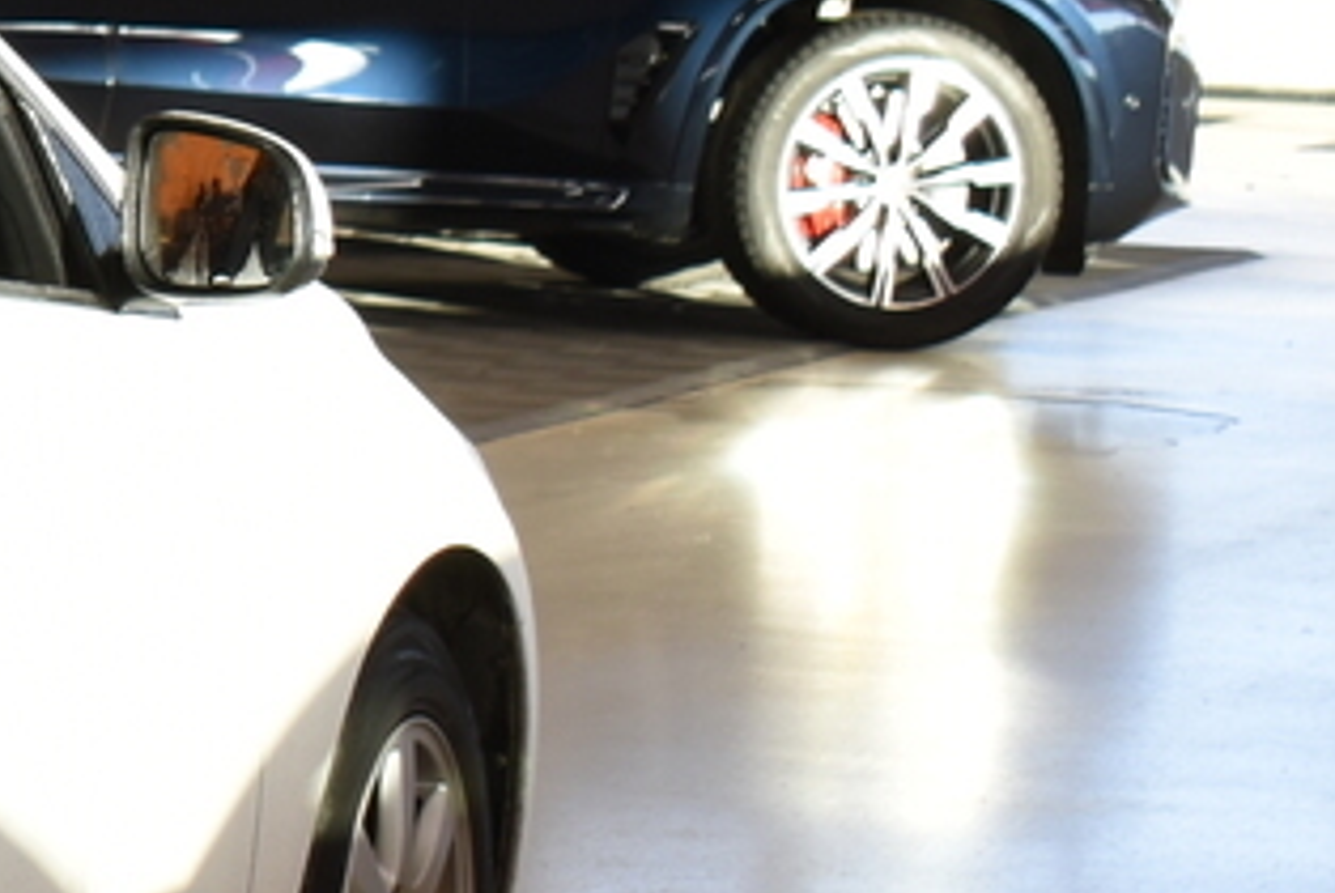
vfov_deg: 5.7
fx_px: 8892
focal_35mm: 240
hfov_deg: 8.0
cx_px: -1692
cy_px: 446
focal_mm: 31
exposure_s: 1/30
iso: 100
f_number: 5.6
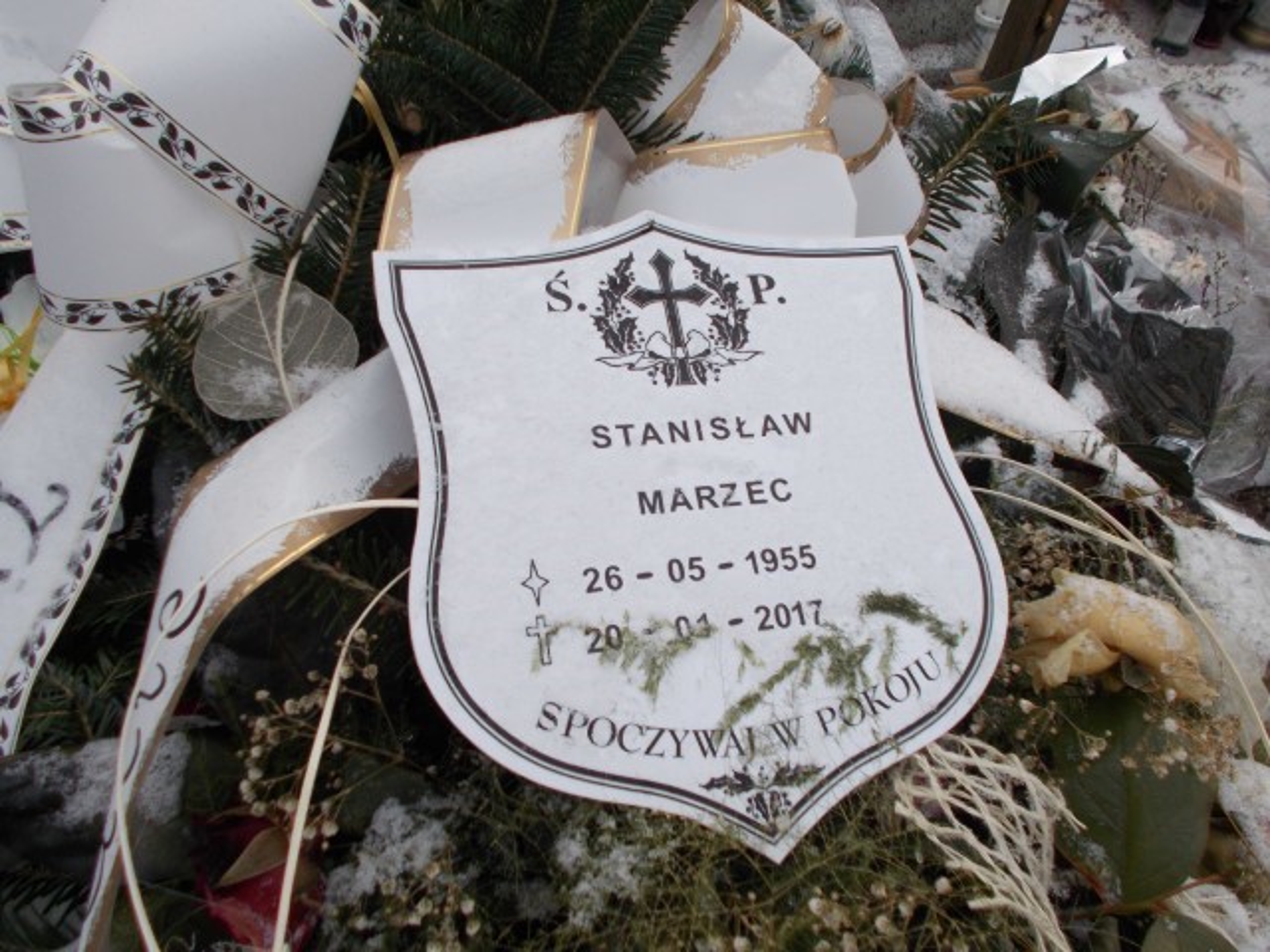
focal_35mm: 34
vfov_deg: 41.8
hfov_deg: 54.0
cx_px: 635
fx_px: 1247
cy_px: 476
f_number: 3.6
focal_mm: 6
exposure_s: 1/320
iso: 80
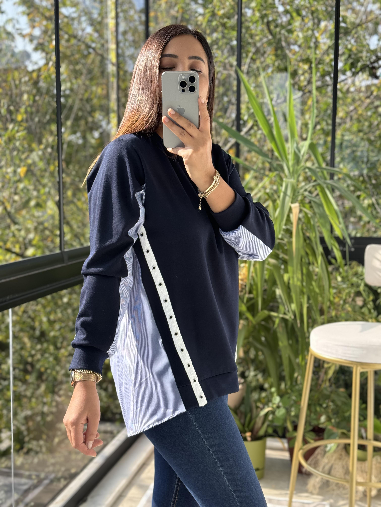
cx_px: 190
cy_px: 254
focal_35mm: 48
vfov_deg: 39.7
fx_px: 704
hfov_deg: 30.3
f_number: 1.78
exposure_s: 1/314
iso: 64
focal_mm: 6.76
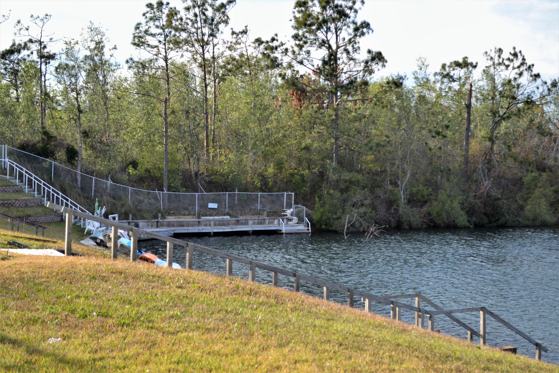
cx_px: 280
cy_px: 186
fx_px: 932
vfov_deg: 22.6
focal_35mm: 60
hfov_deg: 33.4
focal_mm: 40
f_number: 5.3
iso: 100
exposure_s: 1/125
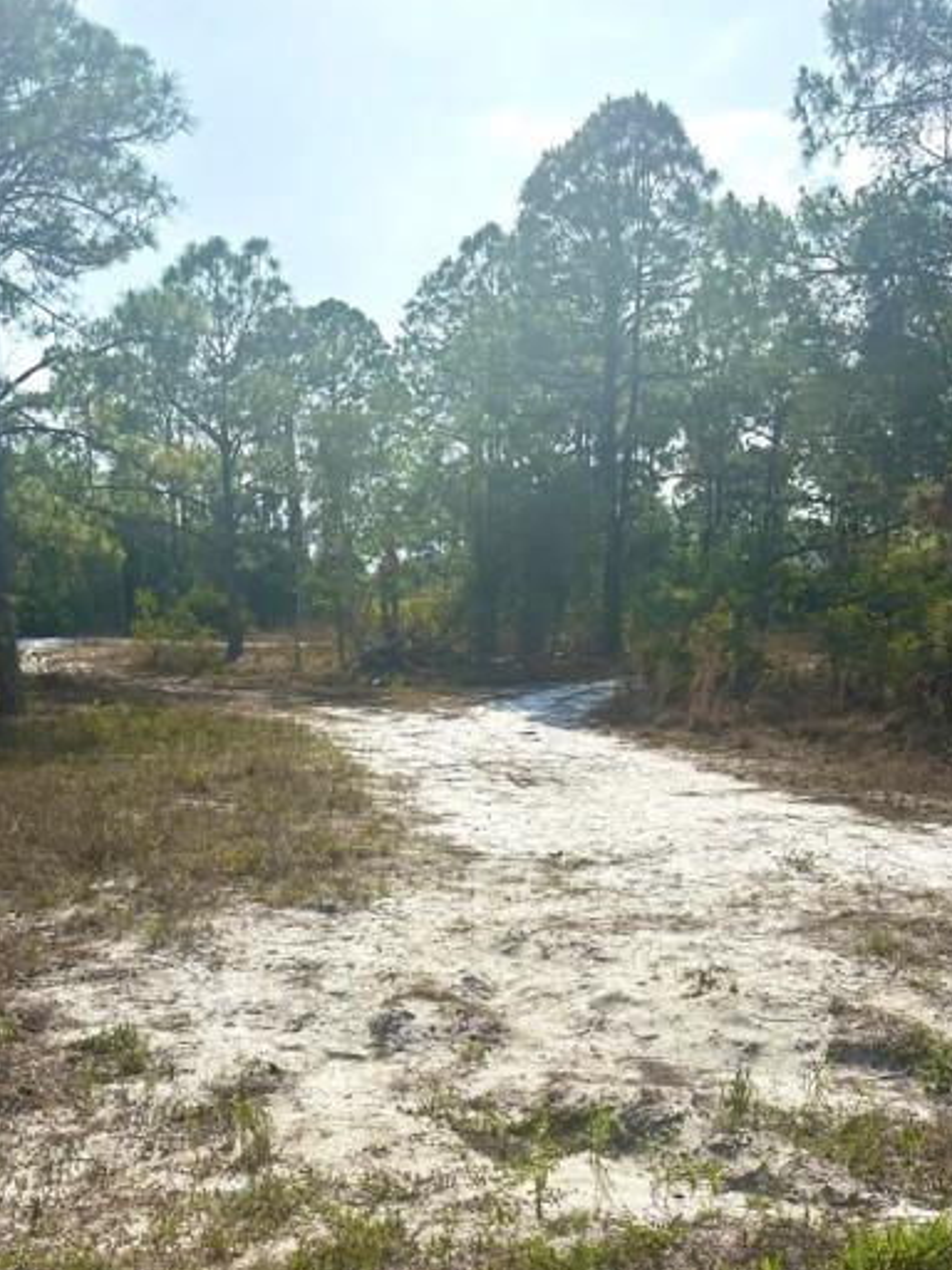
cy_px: 890
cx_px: 412
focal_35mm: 39
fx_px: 1430
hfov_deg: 36.8
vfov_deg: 46.8
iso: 50
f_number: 1.6
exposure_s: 1/5348
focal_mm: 5.96
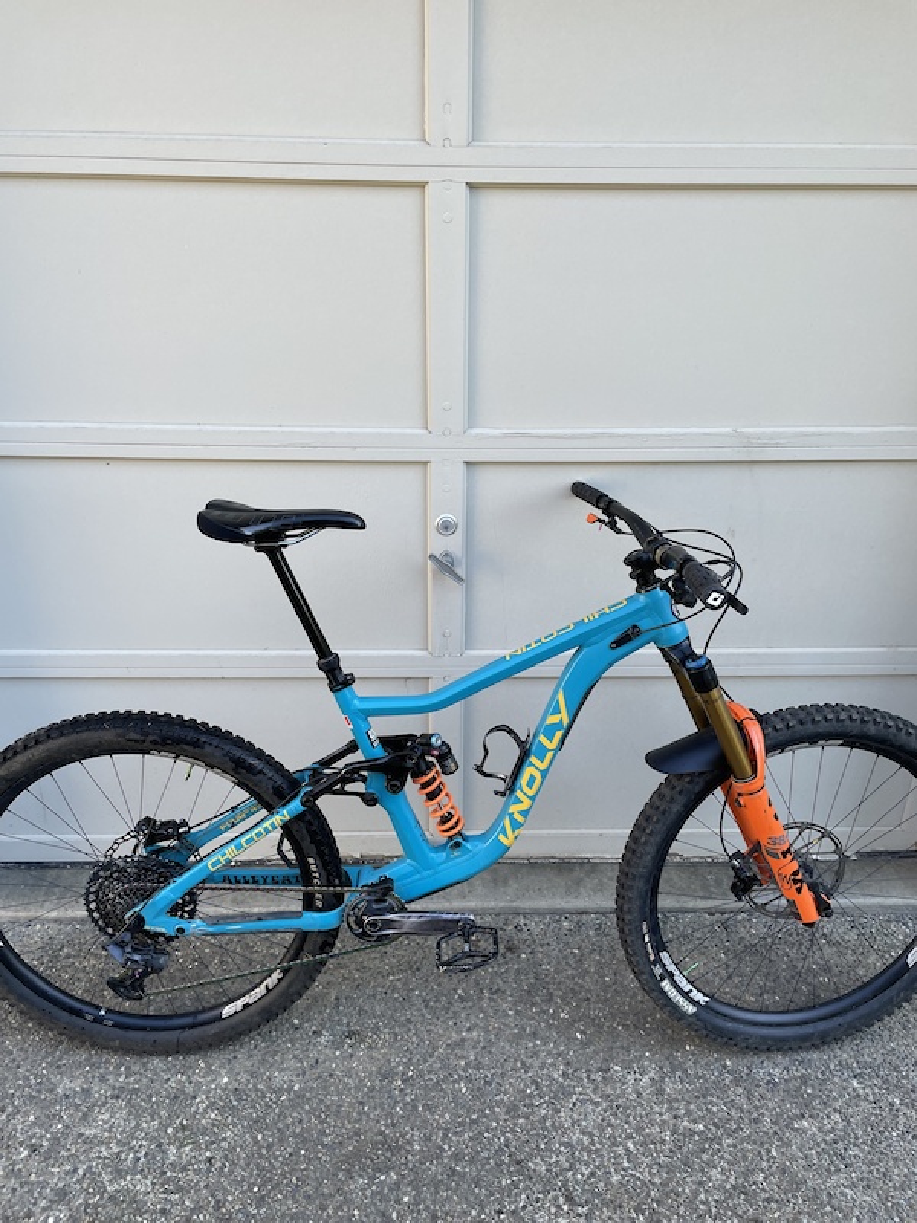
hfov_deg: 53.1
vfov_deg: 67.3
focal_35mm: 26
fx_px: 918
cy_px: 612
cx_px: 458
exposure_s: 1/314
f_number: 1.6
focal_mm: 4.2
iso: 32
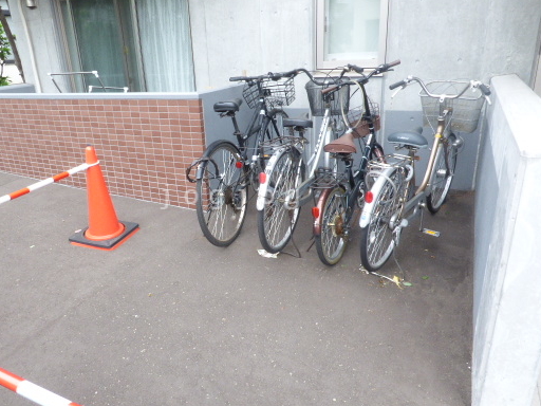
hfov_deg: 69.0
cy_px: 197
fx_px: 391
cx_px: 232
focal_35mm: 25
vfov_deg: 54.9
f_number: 7.1
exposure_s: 1/40
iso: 200
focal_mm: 3.58
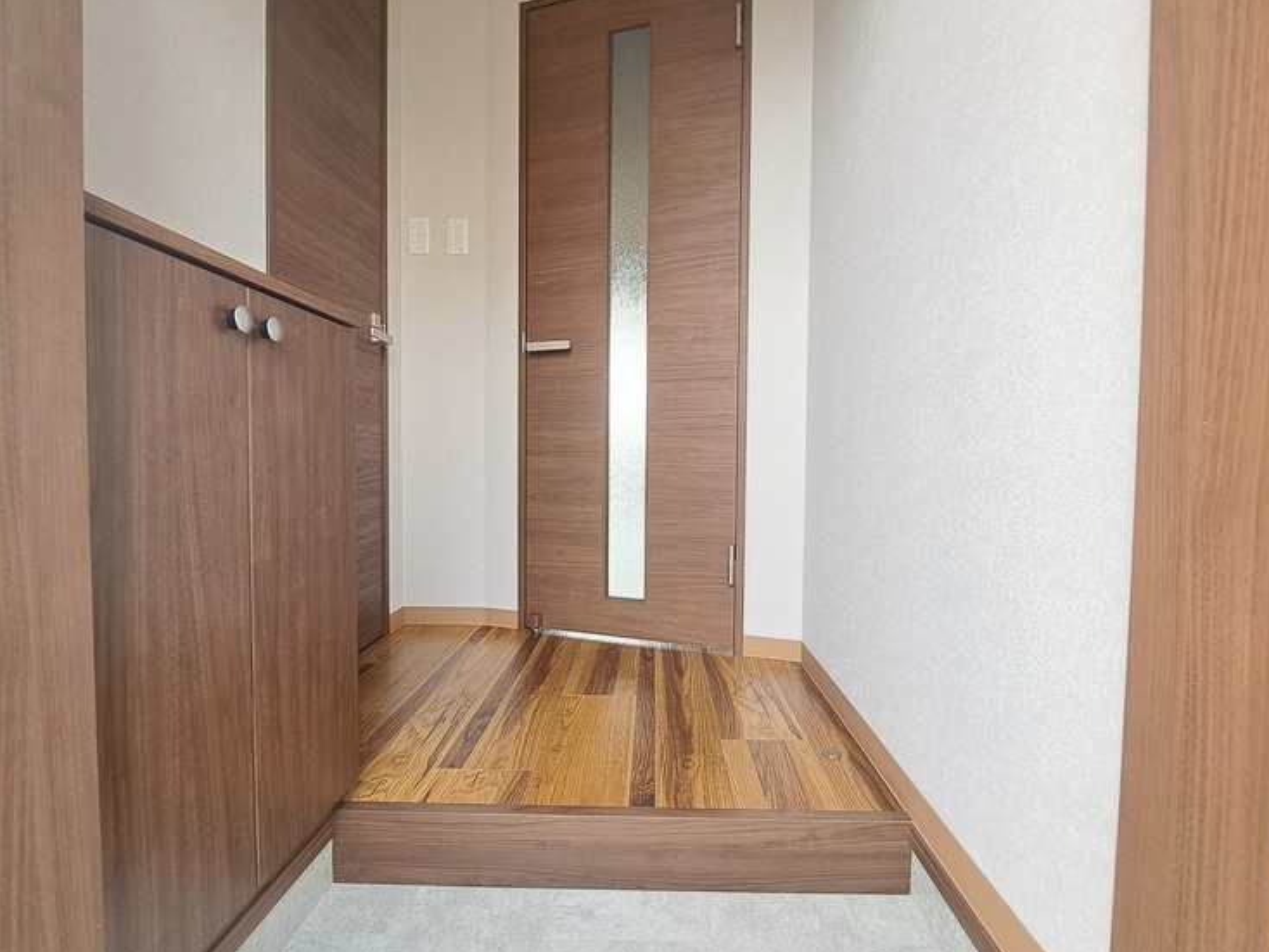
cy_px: 477
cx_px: 650
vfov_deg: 74.8
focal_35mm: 17
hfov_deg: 91.0
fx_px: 623
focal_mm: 1.74
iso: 50
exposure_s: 1/50
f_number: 2.2
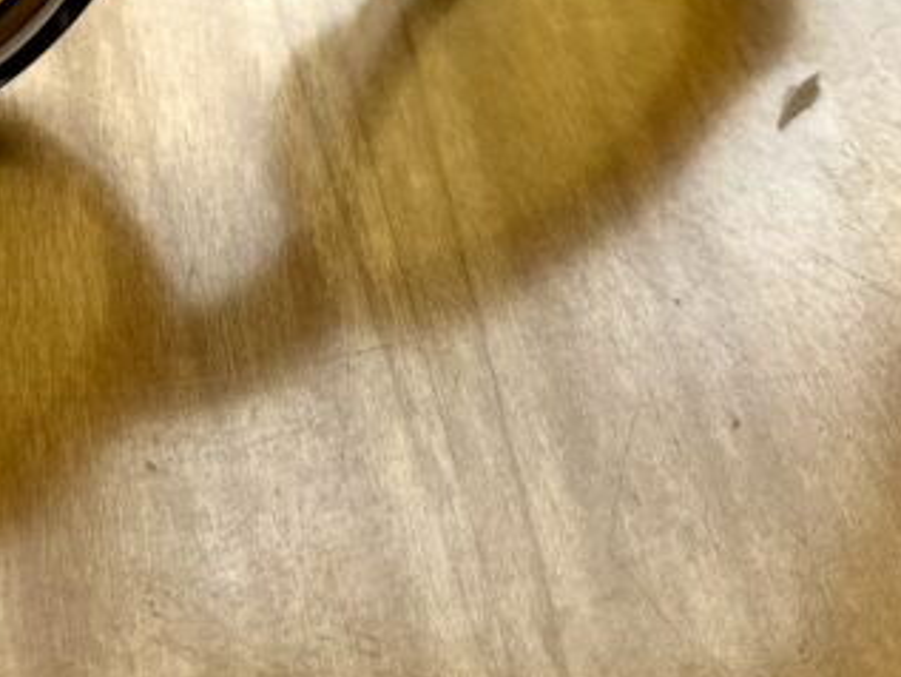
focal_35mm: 84
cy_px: -267
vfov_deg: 16.4
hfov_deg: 22.4
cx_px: -3
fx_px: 2187
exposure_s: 1/508
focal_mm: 5.1
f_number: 1.6
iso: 50
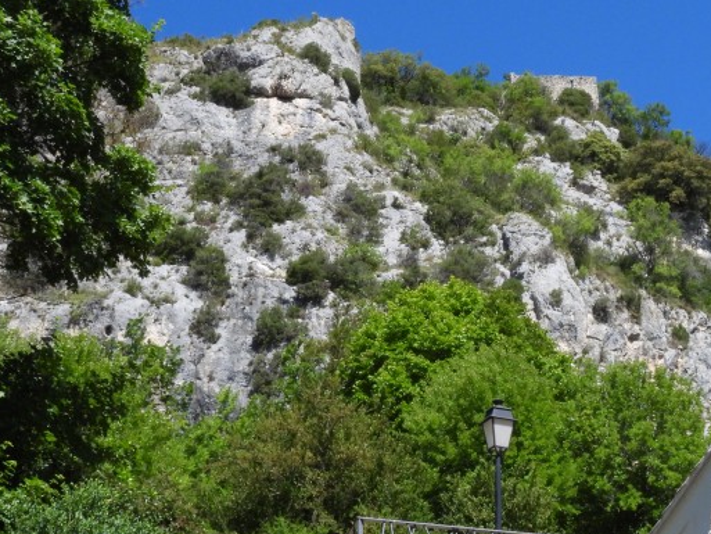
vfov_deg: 18.9
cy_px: 261
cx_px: 477
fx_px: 1602
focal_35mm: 78
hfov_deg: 24.9
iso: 400
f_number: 8
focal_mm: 8.9
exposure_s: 1/800
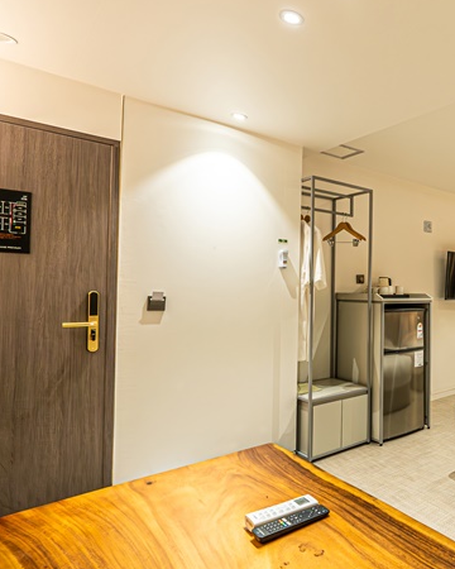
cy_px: 287
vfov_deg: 70.3
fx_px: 404
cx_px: 450
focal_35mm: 24
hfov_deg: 48.8
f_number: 9
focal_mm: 16
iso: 640
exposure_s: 1/30
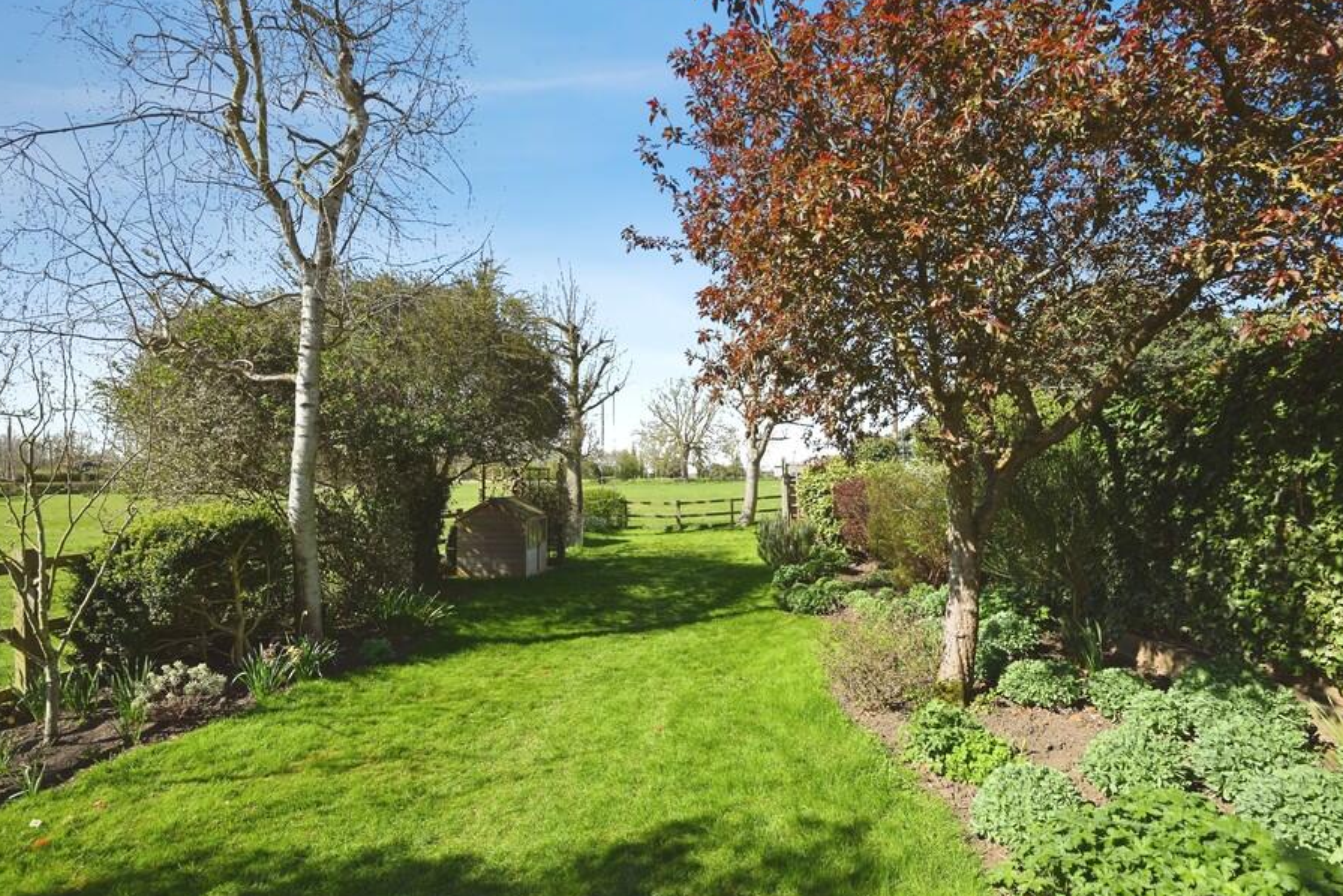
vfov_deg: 73.7
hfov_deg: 96.7
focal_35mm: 16
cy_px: 470
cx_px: 688
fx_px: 597
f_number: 7.1
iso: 100
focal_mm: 14
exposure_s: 1/200
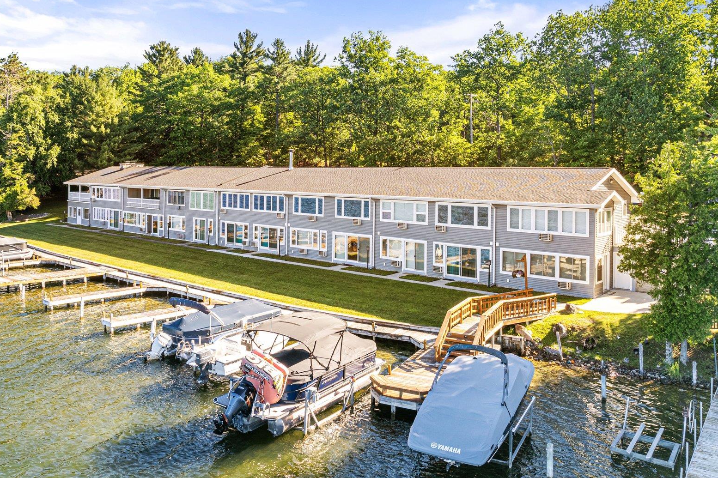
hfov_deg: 63.7
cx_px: 348
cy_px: 176
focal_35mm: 29
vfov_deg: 44.5
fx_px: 578
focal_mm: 8.38
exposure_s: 1/320
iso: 100
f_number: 2.8
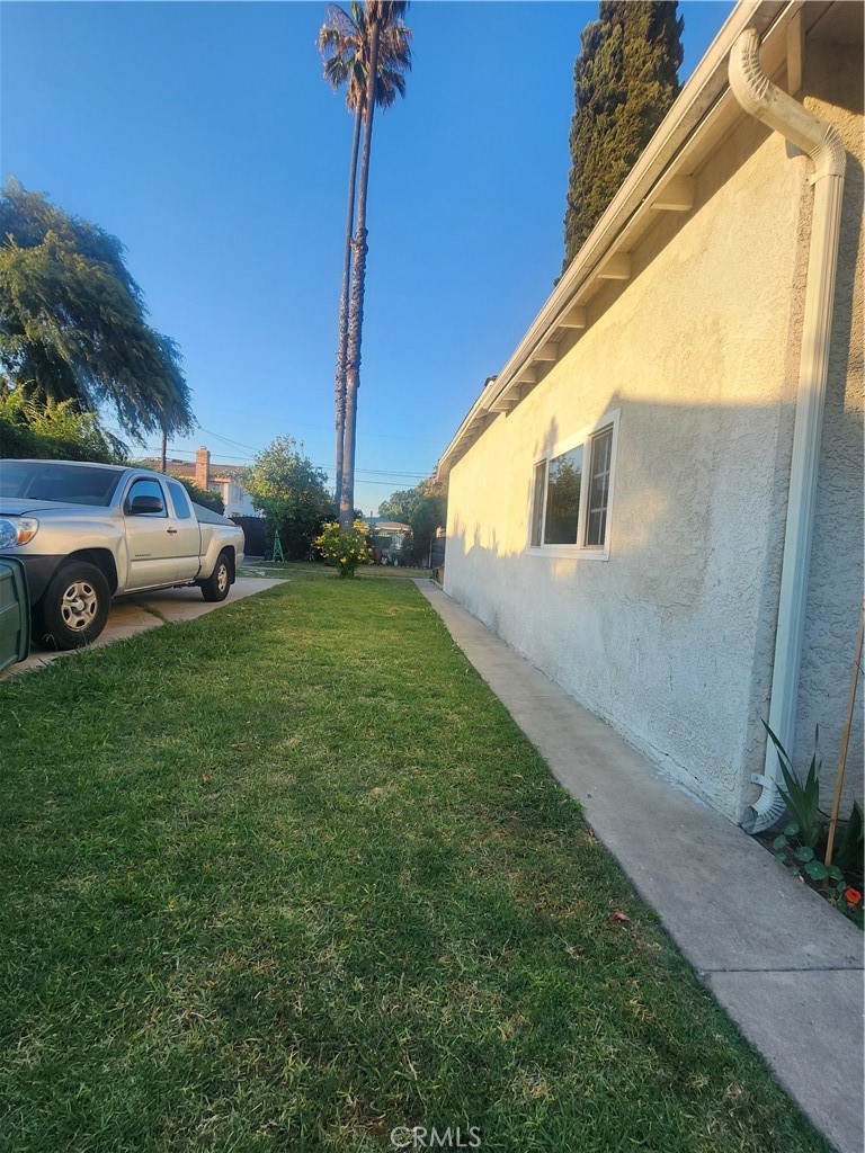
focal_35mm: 13
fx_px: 433
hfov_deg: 89.9
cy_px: 576
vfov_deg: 106.2
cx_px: 432
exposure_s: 1/474
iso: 50
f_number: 2.2
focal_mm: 2.2
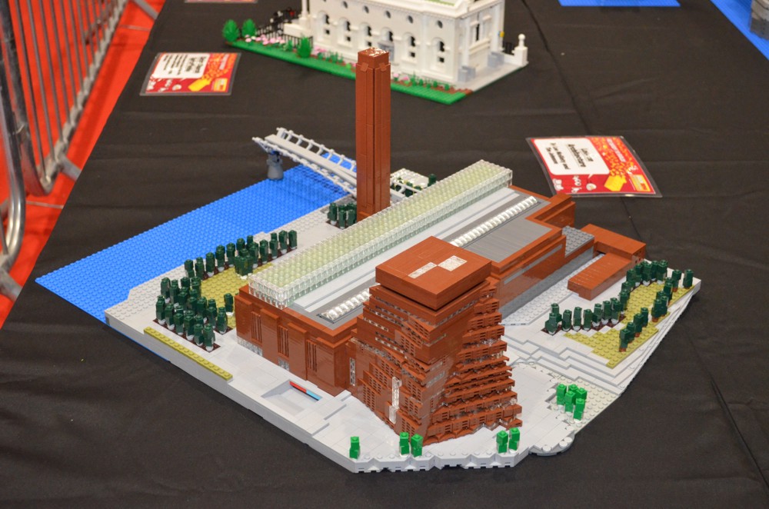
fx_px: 1087
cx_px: 384
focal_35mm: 51
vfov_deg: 26.4
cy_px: 254
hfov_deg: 39.0
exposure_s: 1/60
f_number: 5
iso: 3200
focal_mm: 34
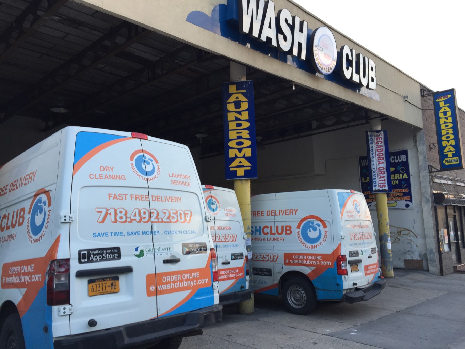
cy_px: 174
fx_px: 390
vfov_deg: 48.2
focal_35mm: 29
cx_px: 232
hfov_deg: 61.7
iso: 32
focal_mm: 4.15
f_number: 2.2
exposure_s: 1/60
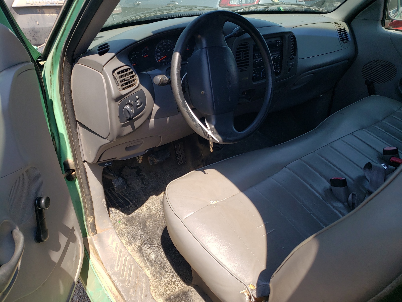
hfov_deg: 67.3
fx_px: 302
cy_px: 151
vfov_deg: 53.1
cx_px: 201
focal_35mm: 26
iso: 50
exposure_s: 1/1250
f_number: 1.5
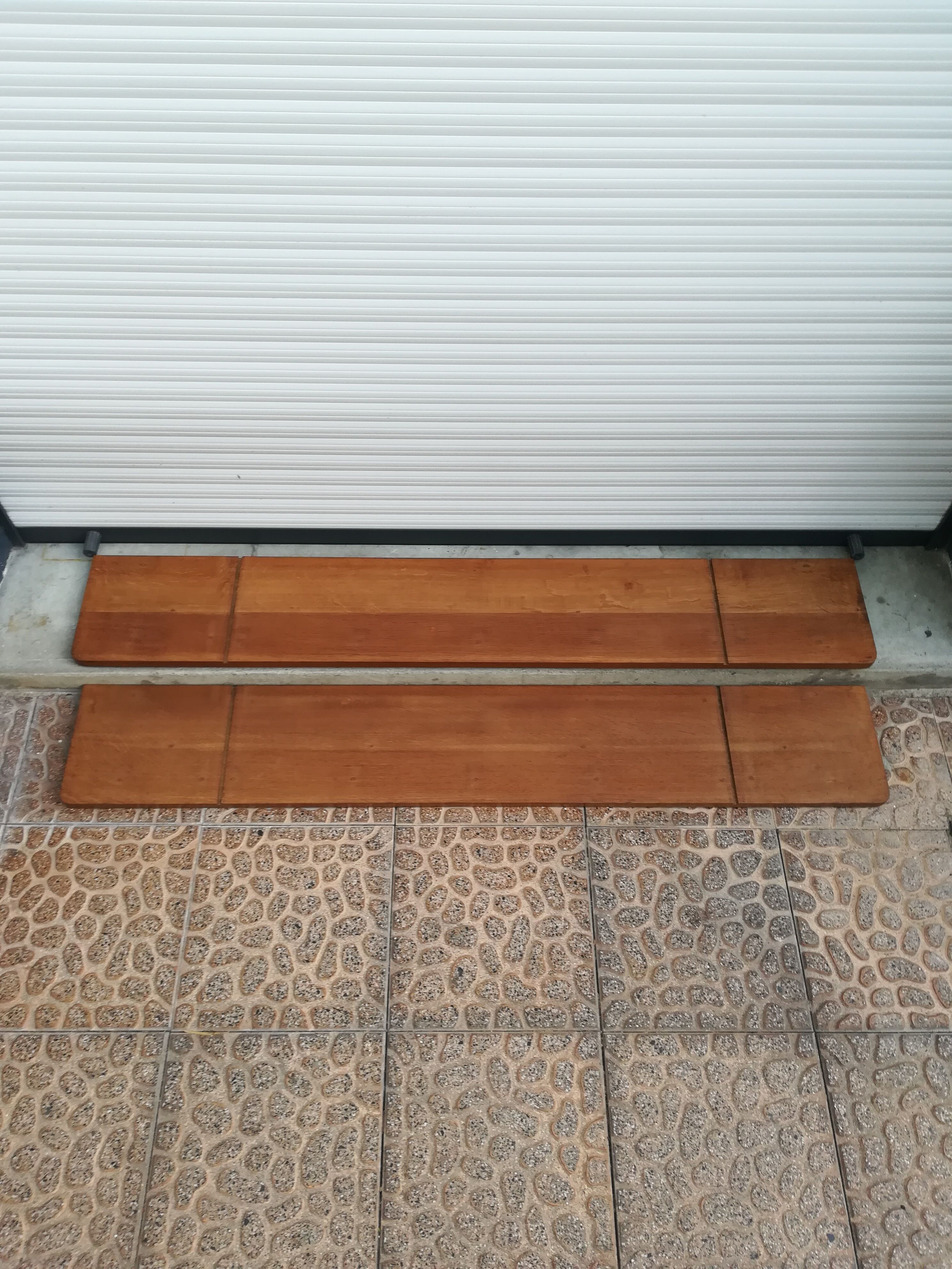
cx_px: 476
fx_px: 953
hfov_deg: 53.1
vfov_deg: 67.3
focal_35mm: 26
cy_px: 634
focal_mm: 3.83
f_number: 2.2
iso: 100
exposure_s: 1/33.3
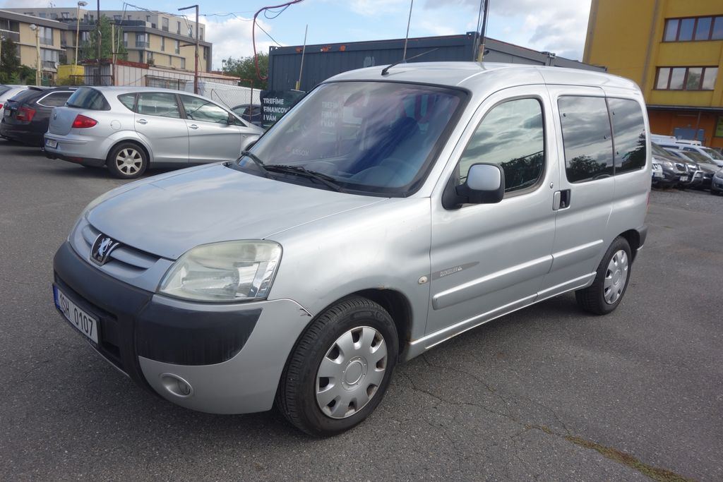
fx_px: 562
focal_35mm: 28
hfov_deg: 65.5
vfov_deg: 46.4
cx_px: 362
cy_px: 241
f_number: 5.6
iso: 125
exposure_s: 1/250
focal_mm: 10.4
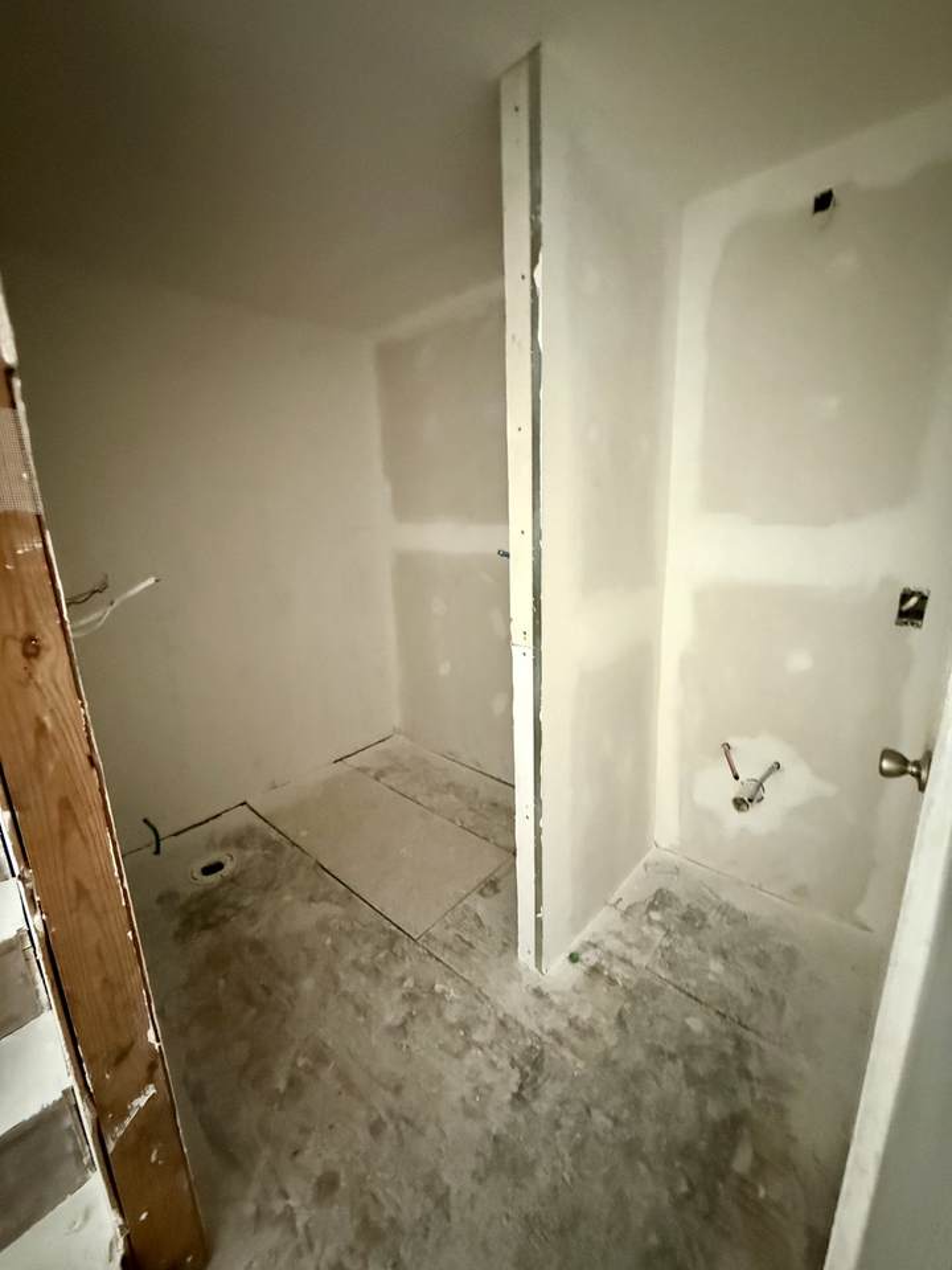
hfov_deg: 85.7
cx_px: 476
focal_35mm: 14
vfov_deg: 102.1
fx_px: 513
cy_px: 635
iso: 1250
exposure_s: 1/44
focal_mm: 2.22
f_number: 2.2
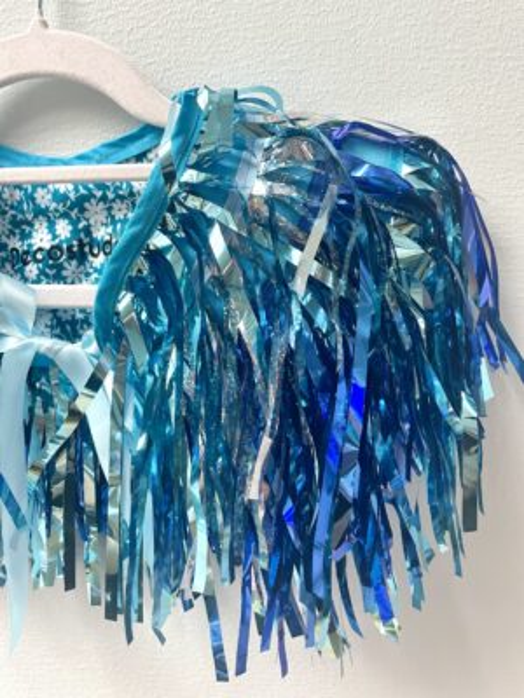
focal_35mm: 26
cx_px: 262
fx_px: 525
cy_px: 349
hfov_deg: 53.1
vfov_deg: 67.3
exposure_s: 1/50
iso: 320
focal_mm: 4.2
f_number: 1.6
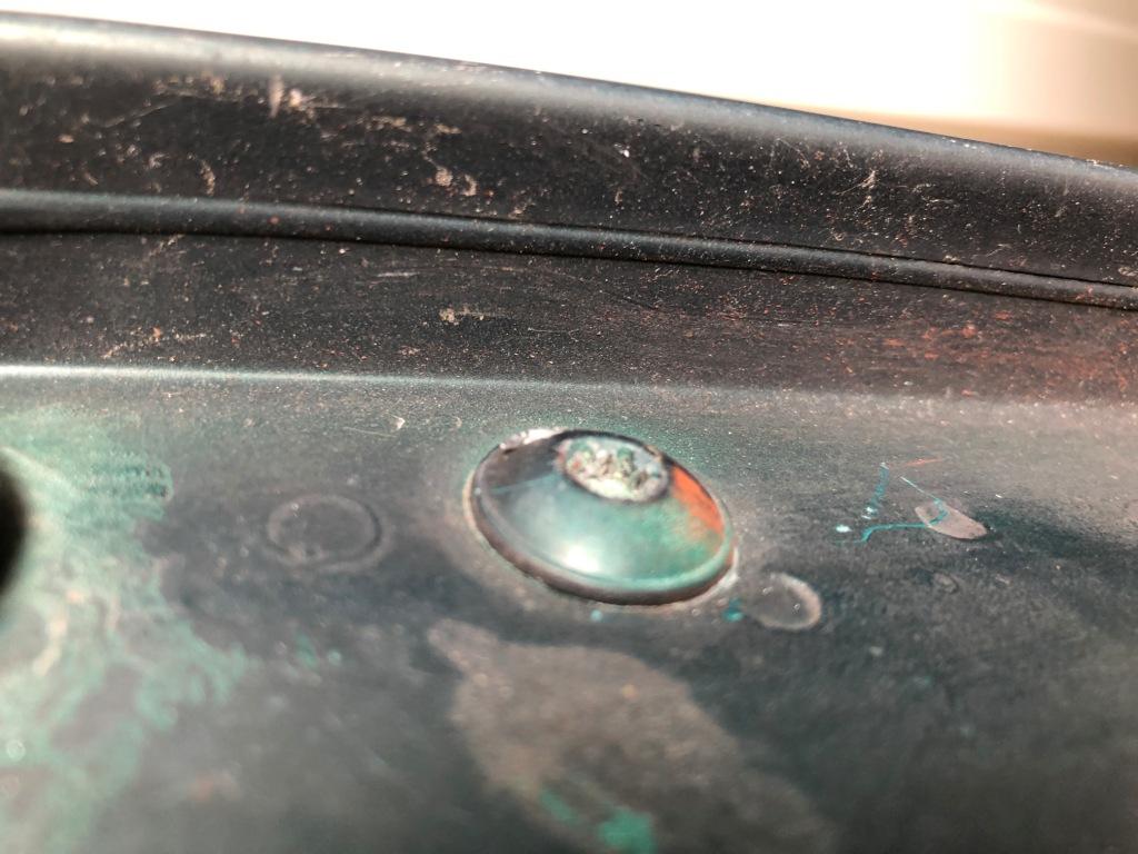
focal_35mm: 28
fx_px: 920
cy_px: 427
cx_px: 569
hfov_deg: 63.4
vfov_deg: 49.7
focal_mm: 3.99
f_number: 1.8
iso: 40
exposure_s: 1/20
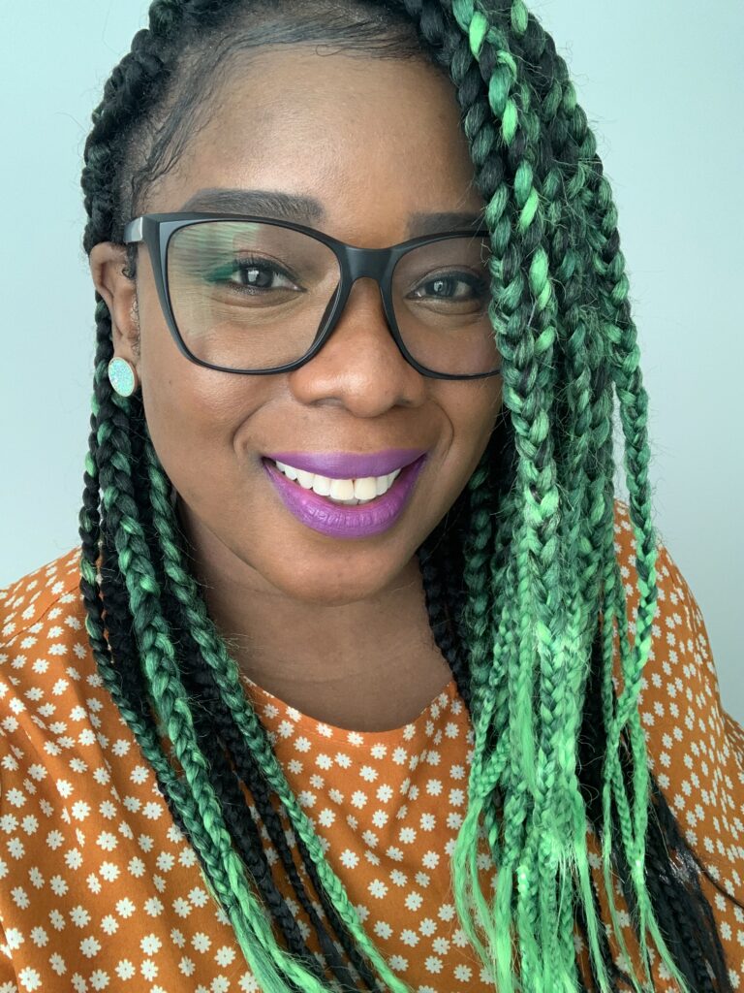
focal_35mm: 32
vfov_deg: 56.8
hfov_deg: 44.2
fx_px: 917
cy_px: 496
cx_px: 372
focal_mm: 2.87
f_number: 2.2
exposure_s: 1/60
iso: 100
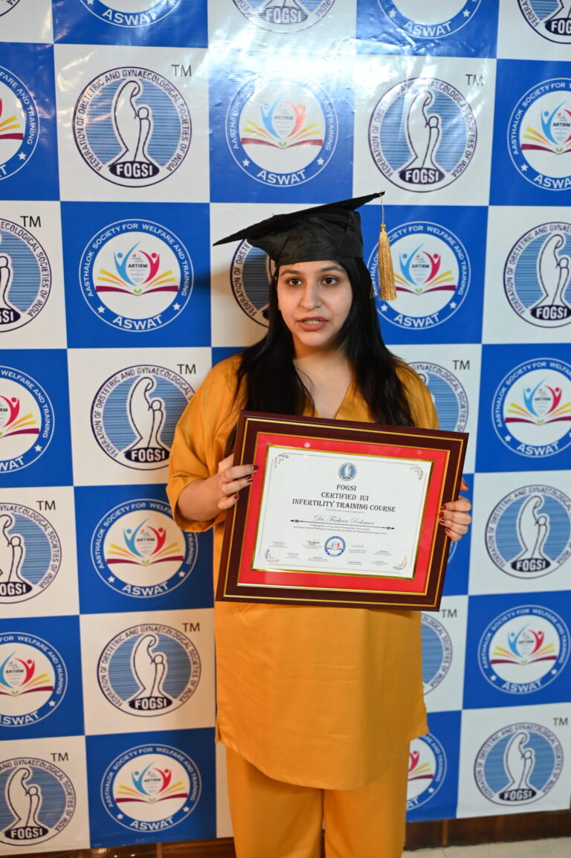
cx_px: 286
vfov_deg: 53.2
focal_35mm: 36
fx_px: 857
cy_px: 429
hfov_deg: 36.8
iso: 3200
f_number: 2.8
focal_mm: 36
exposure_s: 1/80
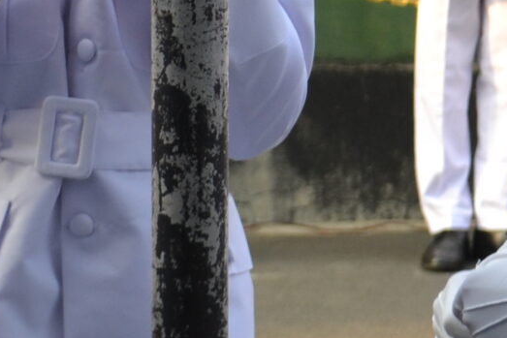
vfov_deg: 4.9
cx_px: 96
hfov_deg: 7.4
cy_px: -236
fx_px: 3930
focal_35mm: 279
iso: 400
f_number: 5.3
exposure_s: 1/125
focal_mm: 38
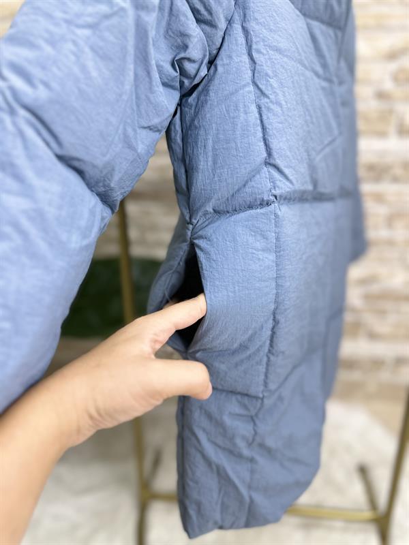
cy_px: 272
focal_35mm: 24
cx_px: 204
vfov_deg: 71.6
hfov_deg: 56.8
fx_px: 378
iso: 125
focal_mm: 6.86
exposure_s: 1/100
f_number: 1.78
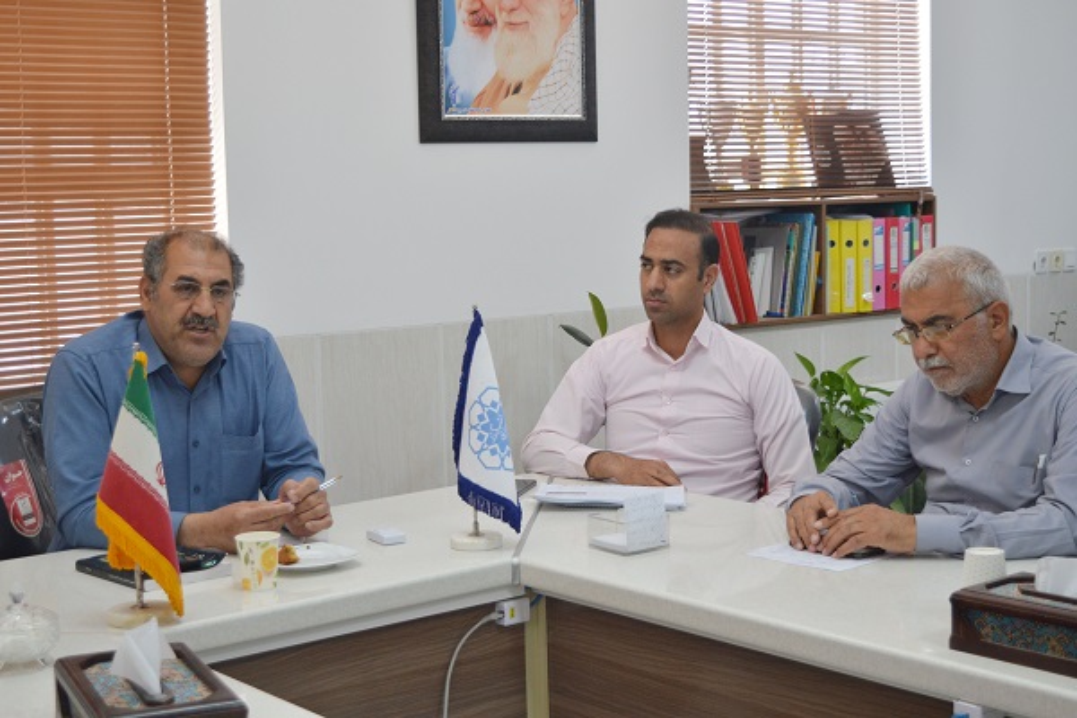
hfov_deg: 35.1
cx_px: 538
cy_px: 359
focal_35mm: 57
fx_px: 1705
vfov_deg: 23.8
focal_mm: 38
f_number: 4.8
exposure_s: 1/60
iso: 400
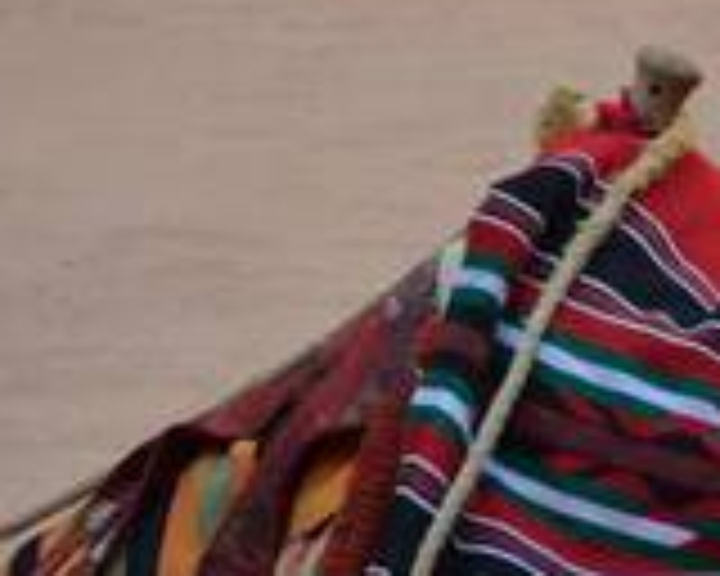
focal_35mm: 1232
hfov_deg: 1.6
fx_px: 26253
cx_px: 1359
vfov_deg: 1.3
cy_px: 43
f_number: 5.6
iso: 200
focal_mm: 200
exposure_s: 1/250
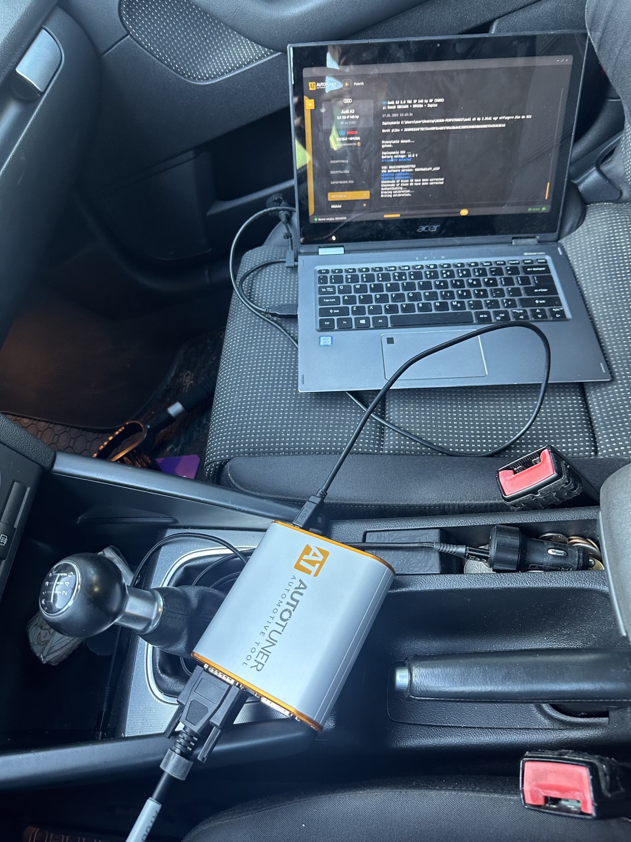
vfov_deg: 71.6
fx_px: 583
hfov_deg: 56.8
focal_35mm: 24
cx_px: 316
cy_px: 421
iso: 250
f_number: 1.78
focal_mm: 6.86
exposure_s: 1/60
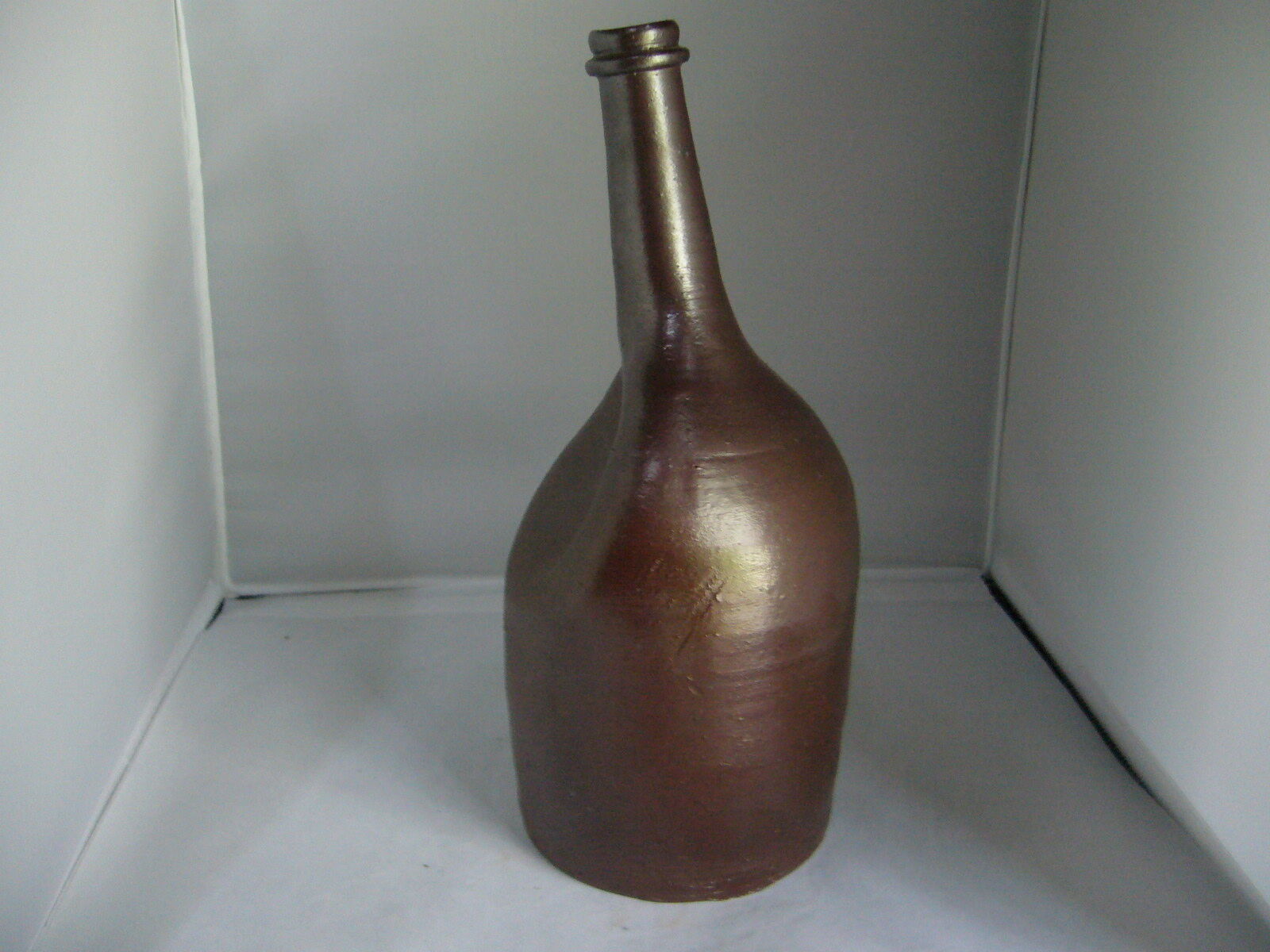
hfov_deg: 52.6
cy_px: 476
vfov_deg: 40.7
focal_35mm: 35
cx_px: 635
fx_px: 1284
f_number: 2.8
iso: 200
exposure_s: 1/8
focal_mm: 5.8
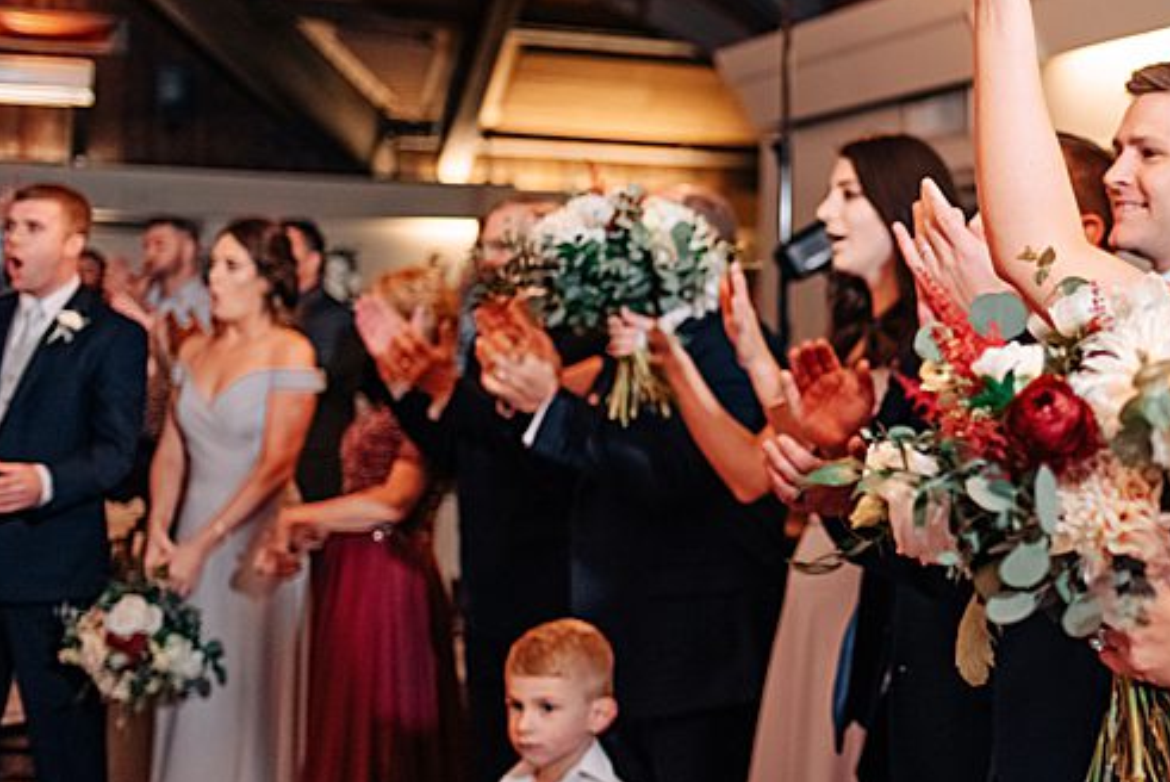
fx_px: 2179
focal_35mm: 67
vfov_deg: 20.3
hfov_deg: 28.6
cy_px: 283
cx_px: 1101
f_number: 2
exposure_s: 1/125
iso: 640
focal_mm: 35
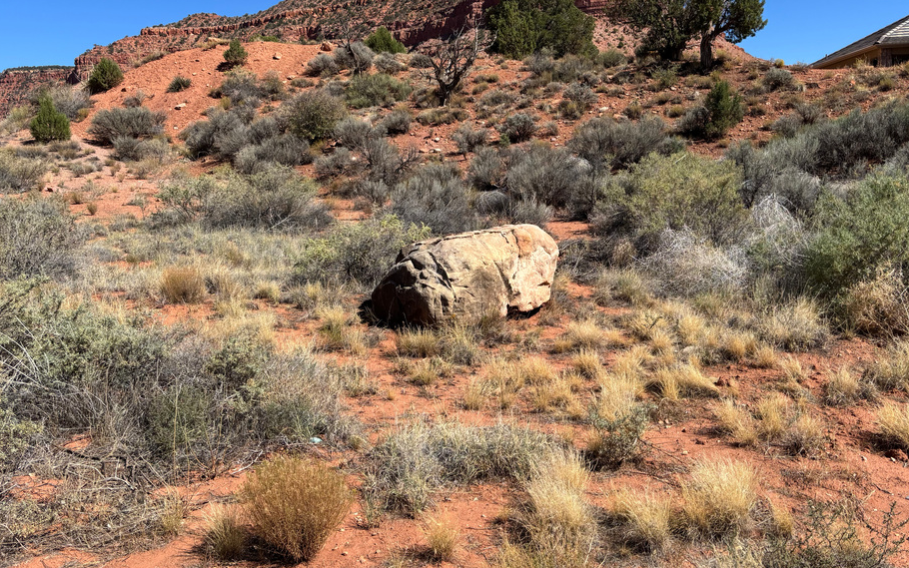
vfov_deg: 40.5
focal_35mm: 31
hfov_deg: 61.1
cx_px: 504
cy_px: 234
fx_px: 768
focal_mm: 5.96
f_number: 1.6
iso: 50
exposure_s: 1/3650
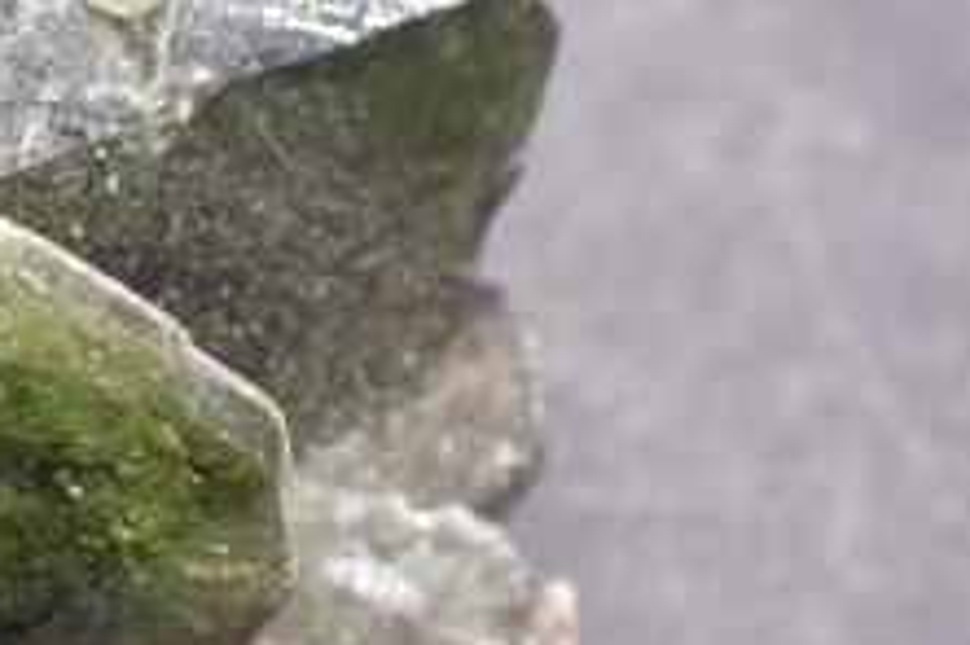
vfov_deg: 6.1
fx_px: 6085
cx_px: -53
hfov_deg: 9.0
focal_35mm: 226
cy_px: 294
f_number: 4.9
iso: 800
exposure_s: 1/320
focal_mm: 18
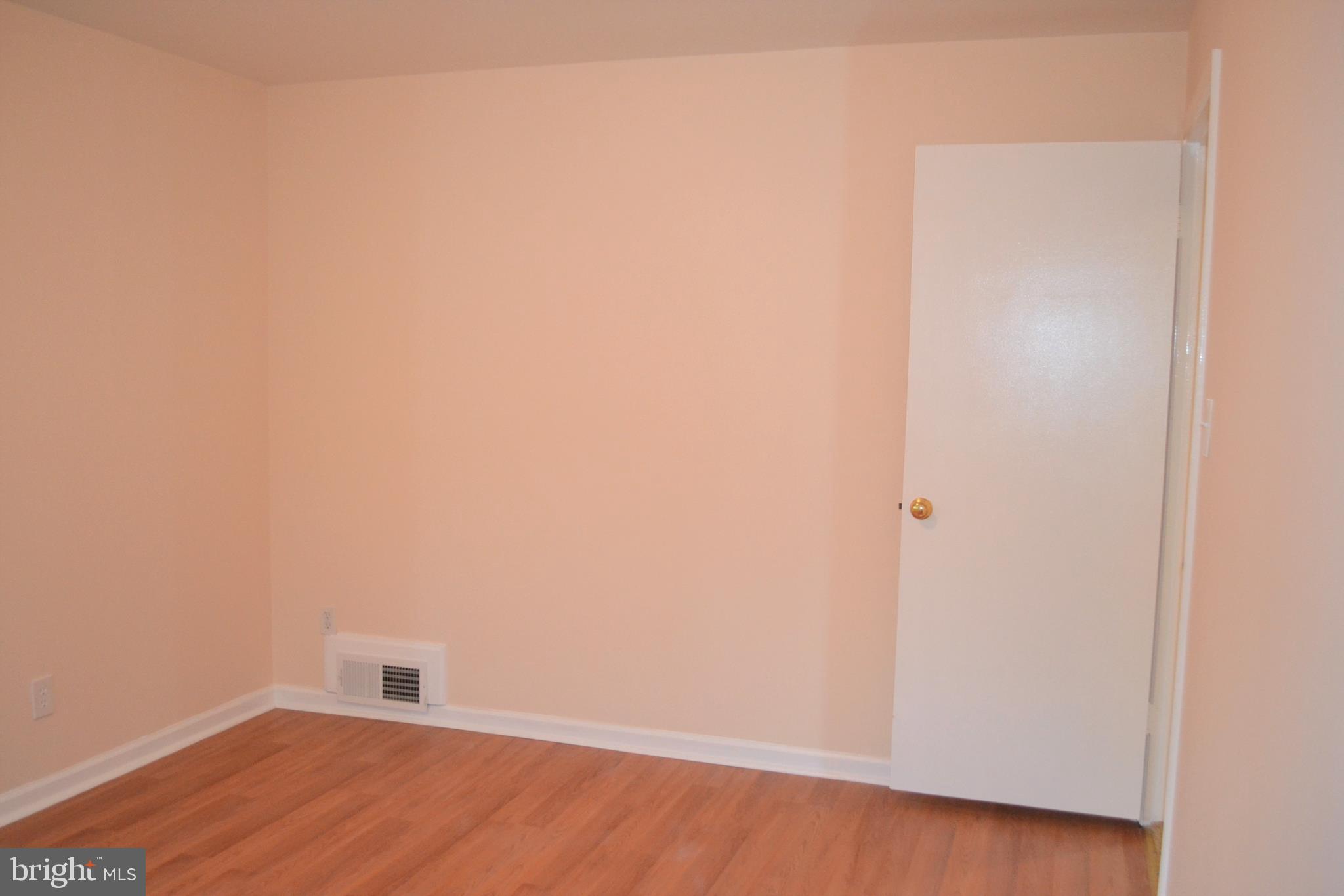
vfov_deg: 43.6
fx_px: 1120
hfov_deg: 61.9
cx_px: 672
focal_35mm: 30
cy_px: 448
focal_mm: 20
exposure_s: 1/60
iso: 1800
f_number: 3.8
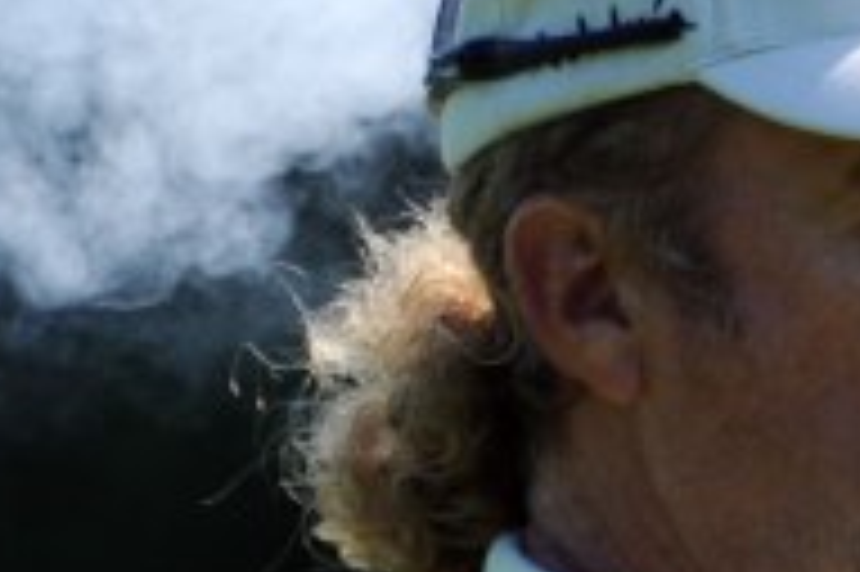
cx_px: 734
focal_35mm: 1732
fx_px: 41339
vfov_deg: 0.8
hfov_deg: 1.2
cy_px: 378
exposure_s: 1/2000
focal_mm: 550
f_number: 4
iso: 400
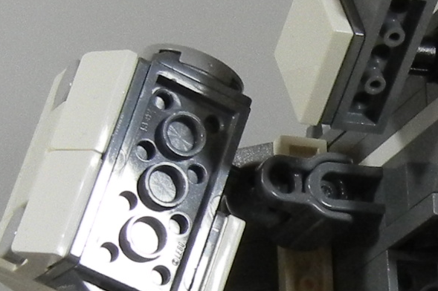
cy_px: 385
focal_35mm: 173
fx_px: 2104
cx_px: 414
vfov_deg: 7.8
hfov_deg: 11.8
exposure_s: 1/69.2
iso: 400
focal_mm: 5.4
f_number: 3.5
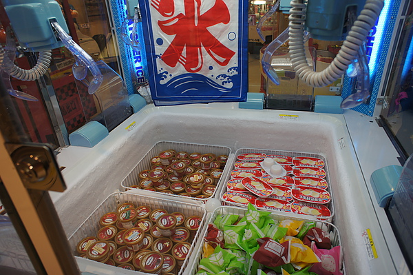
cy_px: 138
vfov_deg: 53.1
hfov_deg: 73.8
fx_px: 275
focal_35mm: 24
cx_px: 206
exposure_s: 1/80
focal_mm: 16
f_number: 4.5
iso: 200
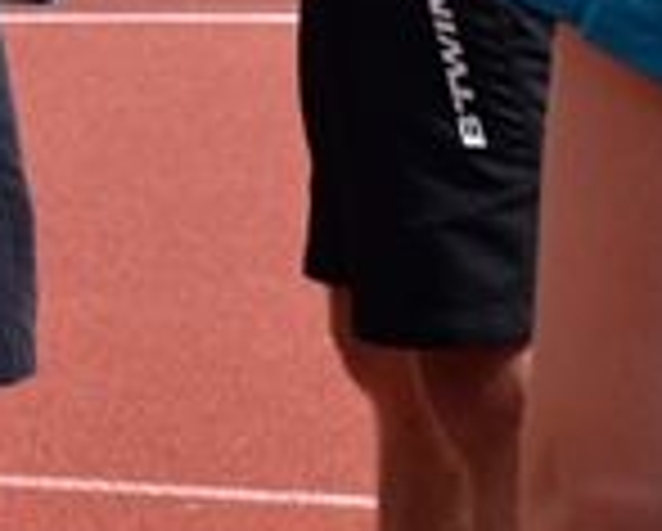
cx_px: -468
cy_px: -655
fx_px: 5768
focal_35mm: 294
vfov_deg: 5.1
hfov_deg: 6.4
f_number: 8
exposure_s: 1/250
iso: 100
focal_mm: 30
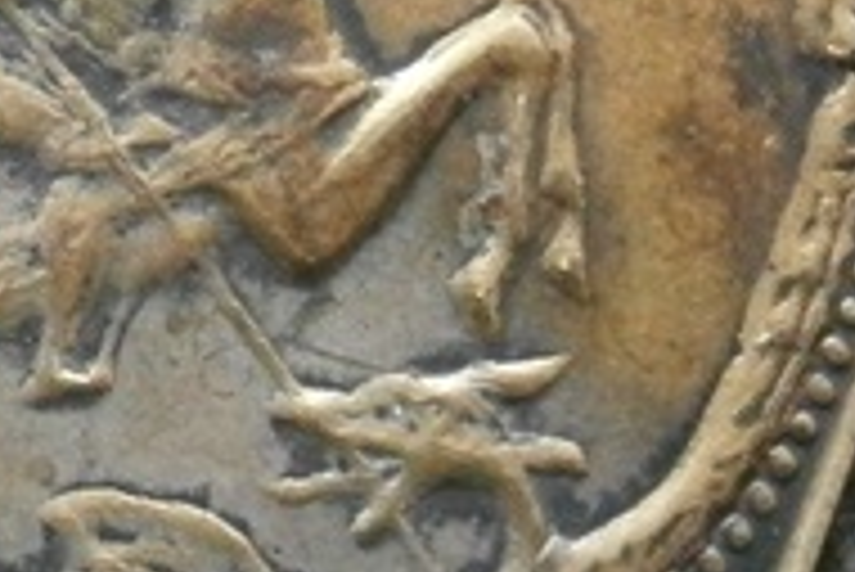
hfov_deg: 9.8
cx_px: -140
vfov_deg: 6.7
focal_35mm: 206
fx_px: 4896
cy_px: 95
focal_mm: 8.3
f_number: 3.4
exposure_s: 1/125
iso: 800
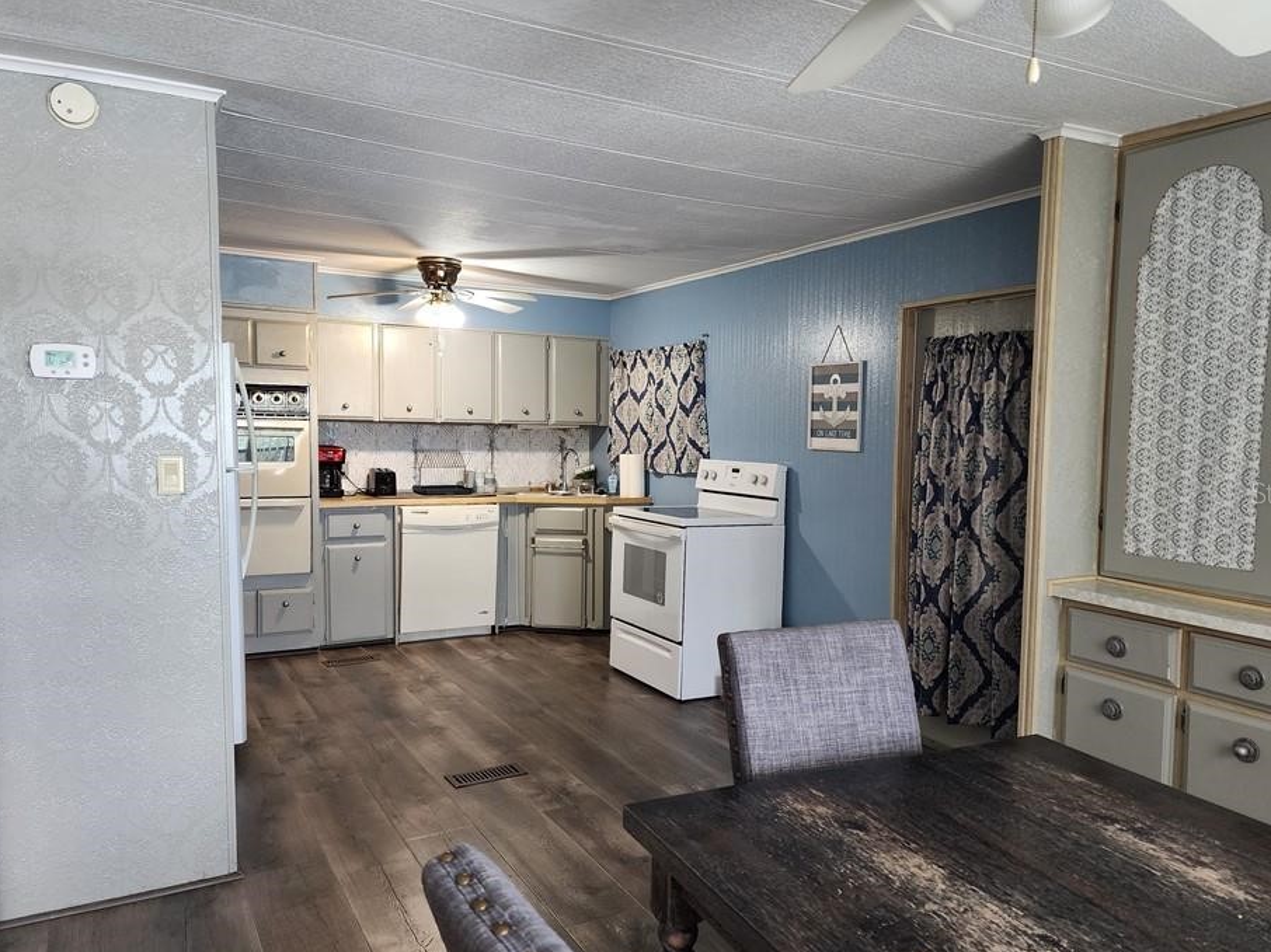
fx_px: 954
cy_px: 492
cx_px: 665
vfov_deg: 53.0
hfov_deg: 67.3
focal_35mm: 26
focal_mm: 6.4
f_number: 1.8
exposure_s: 1/120
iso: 640
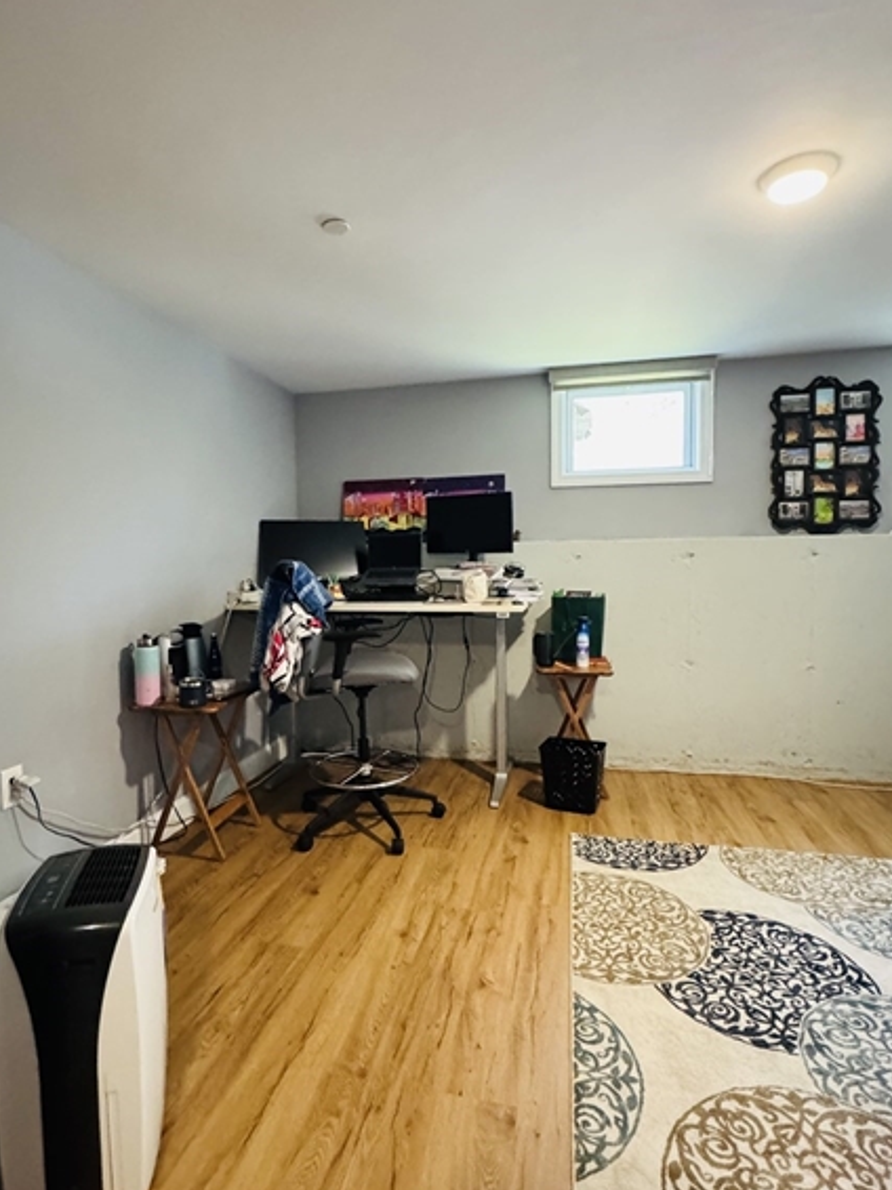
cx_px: 419
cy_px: 597
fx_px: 653
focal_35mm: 19
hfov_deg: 68.6
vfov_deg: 84.7
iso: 1250
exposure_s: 1/60
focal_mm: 2.22
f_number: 2.2
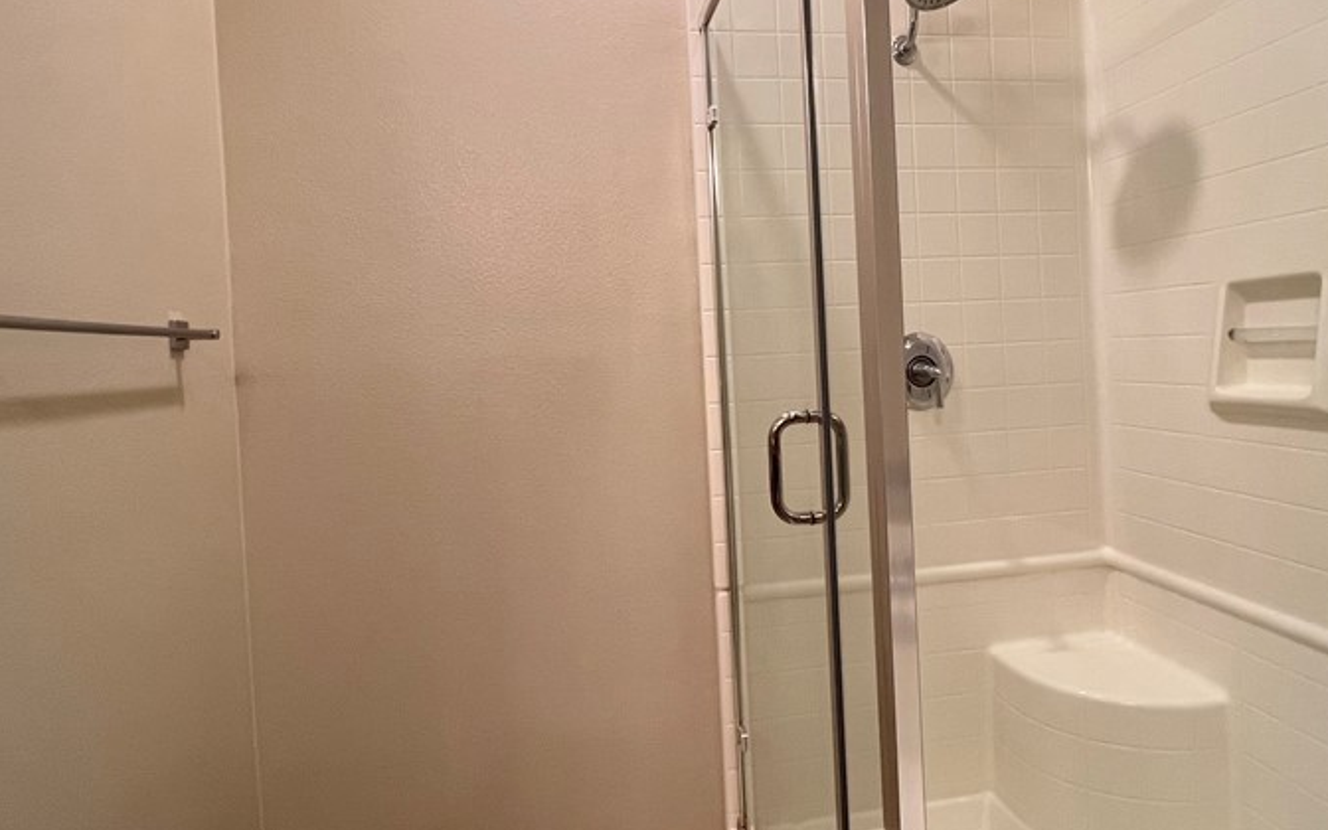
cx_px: 725
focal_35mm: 21
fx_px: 760
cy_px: 370
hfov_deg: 82.1
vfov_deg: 57.1
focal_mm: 1.57
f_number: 1.8
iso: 200
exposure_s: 1/60
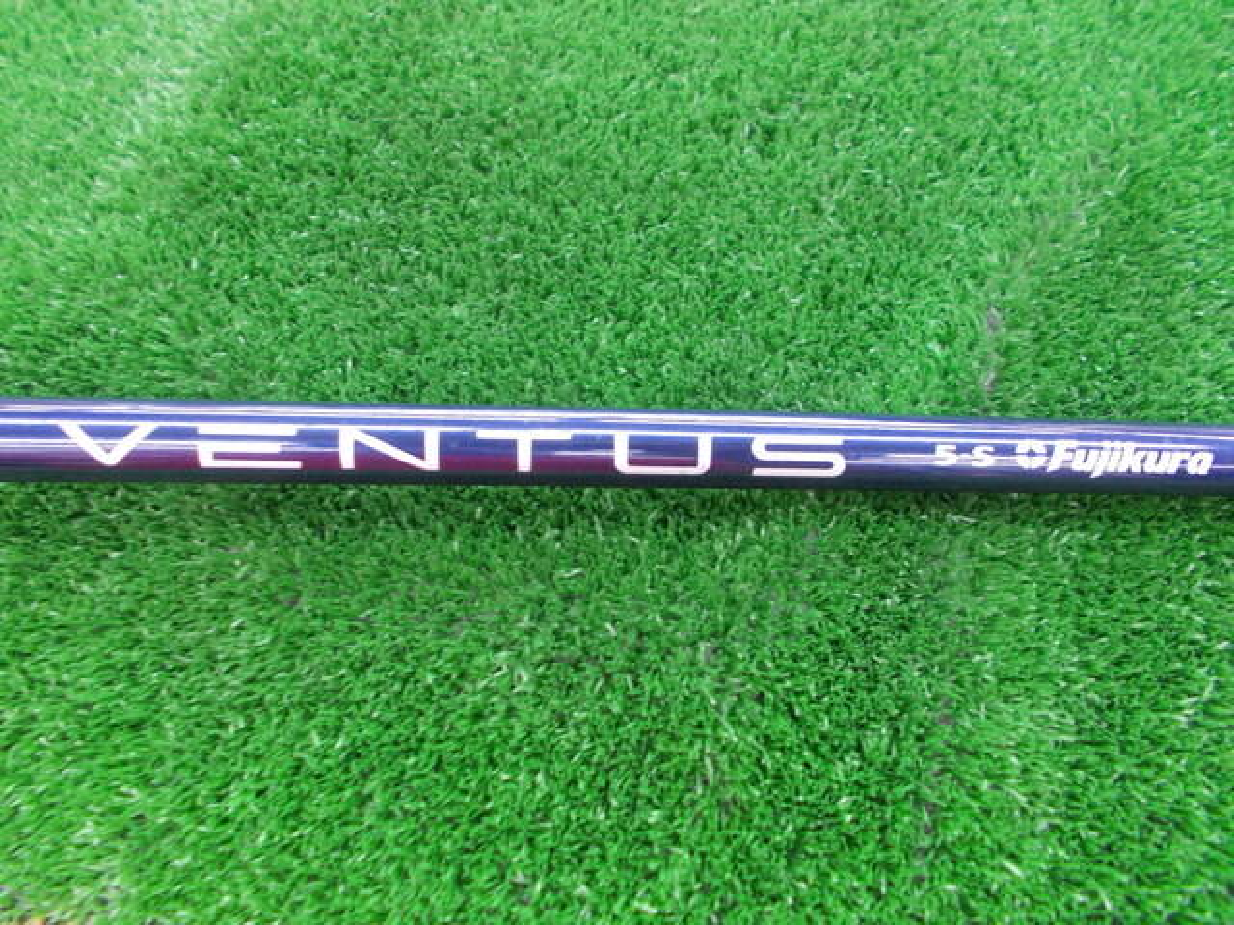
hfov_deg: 67.3
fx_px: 927
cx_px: 617
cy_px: 462
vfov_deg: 53.1
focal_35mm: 26
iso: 200
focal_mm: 4.6
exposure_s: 1/10
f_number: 3.2
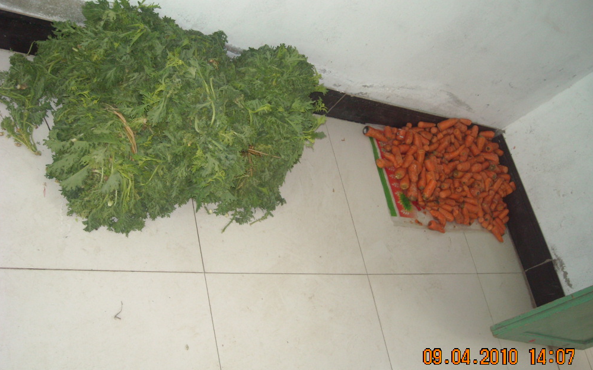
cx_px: 297
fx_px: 614
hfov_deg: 51.5
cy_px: 177
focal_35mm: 38
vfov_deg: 33.6
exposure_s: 1/30
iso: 200
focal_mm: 5.7
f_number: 2.8
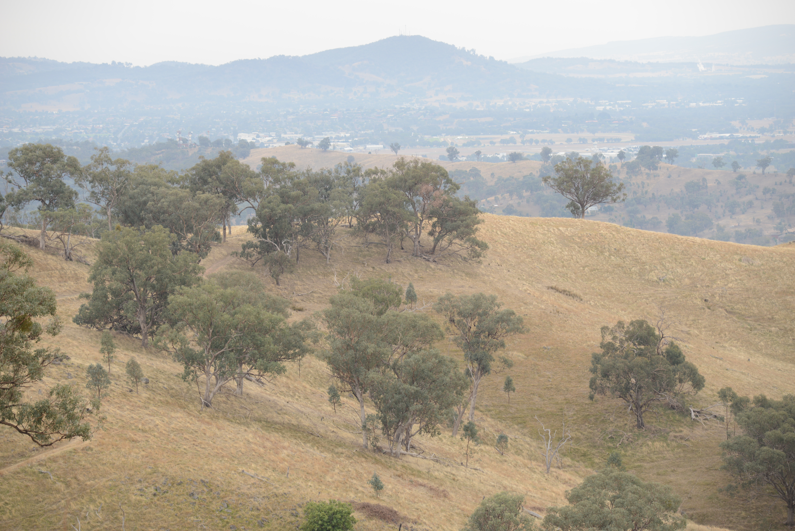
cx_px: 398
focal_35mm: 135
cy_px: 266
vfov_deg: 10.2
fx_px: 2982
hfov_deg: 15.2
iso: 200
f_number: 5.6
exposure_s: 1/25
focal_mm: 135
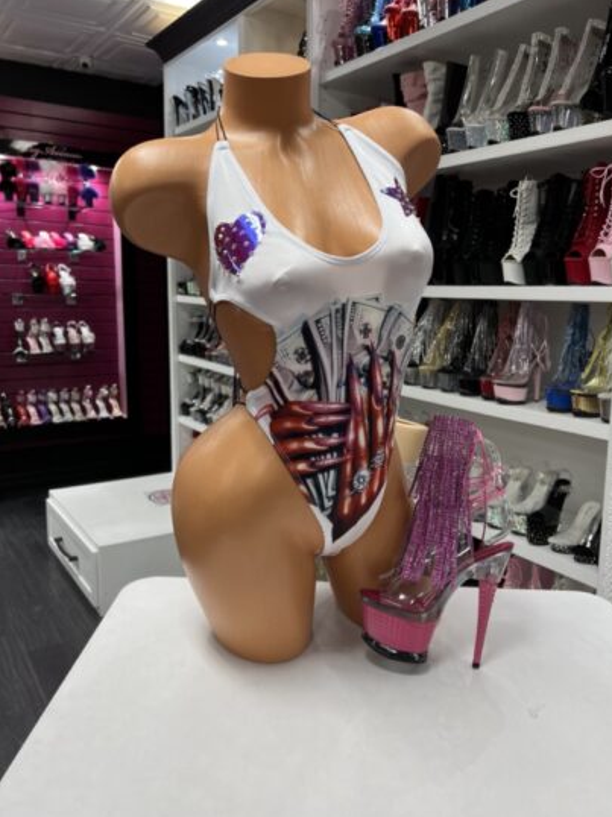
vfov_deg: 61.7
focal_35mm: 29
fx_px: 684
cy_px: 392
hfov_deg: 48.1
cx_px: 340
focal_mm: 5.7
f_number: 1.5
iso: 64
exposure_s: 1/60
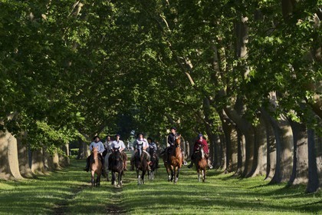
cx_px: 161
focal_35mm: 200
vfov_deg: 6.9
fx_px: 1789
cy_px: 108
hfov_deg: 10.3
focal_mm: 200
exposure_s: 1/500
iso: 800
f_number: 10
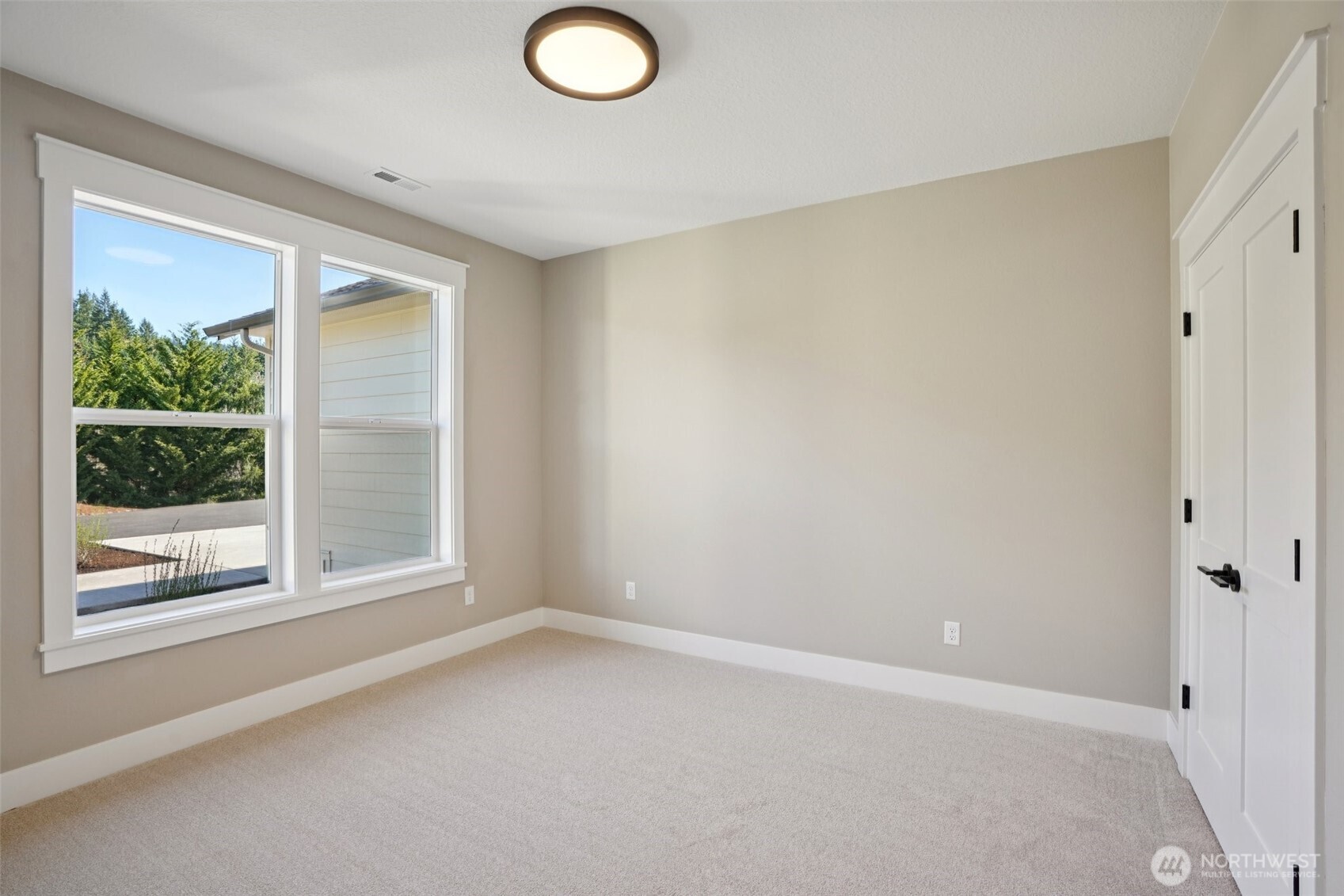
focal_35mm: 16
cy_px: 448
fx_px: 597
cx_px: 672
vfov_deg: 73.7
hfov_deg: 96.7
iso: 400
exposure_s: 1/30
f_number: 8
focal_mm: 16
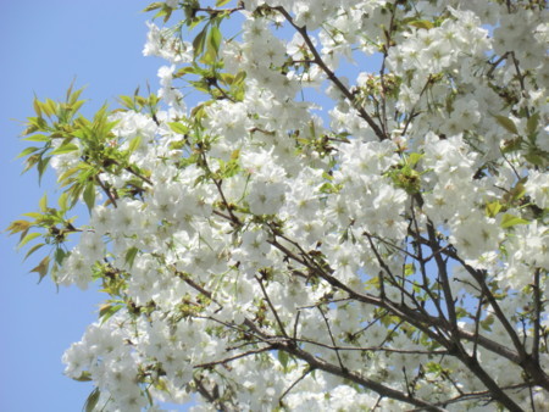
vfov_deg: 7.5
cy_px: 206
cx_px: 274
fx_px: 3158
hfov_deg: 9.9
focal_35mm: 199
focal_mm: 35.7
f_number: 5.2
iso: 80
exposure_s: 1/400
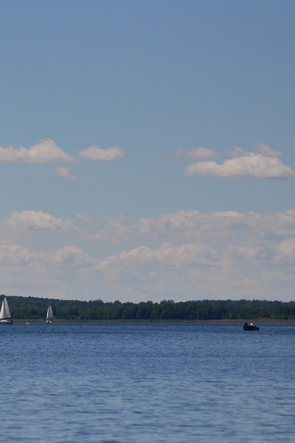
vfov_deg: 7.4
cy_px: 222
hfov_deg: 4.9
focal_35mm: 277
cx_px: -30
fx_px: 3406
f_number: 4.8
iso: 360
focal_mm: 122
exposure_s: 1/8000
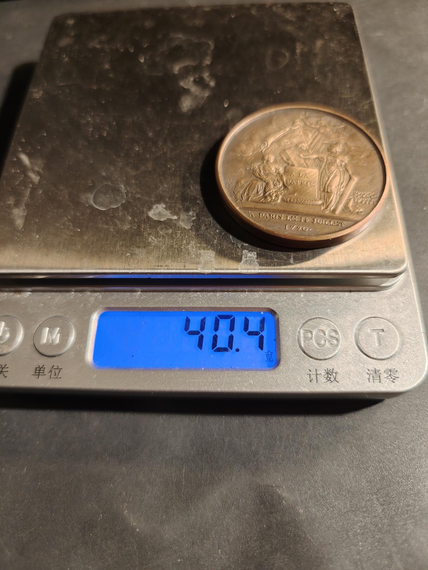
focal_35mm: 23
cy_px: 285
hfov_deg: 58.9
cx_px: 214
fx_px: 379
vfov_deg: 73.9
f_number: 1.6
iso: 250
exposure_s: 1/157
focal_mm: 6.06
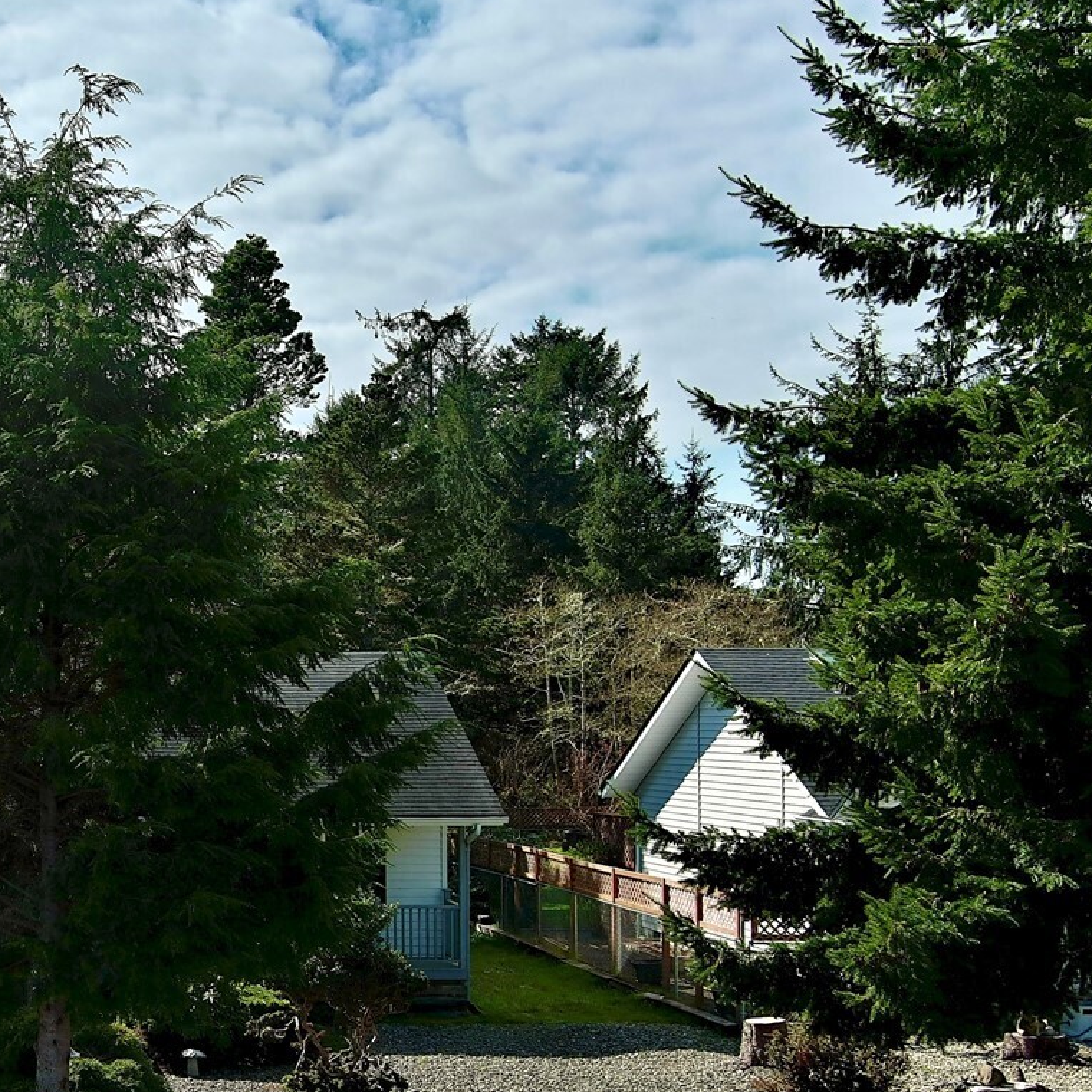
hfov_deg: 29.2
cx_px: 11
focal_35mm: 55
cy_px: 683
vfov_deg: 31.0
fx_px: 1963
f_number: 2.8
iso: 101
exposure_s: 1/3597
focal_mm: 10.57
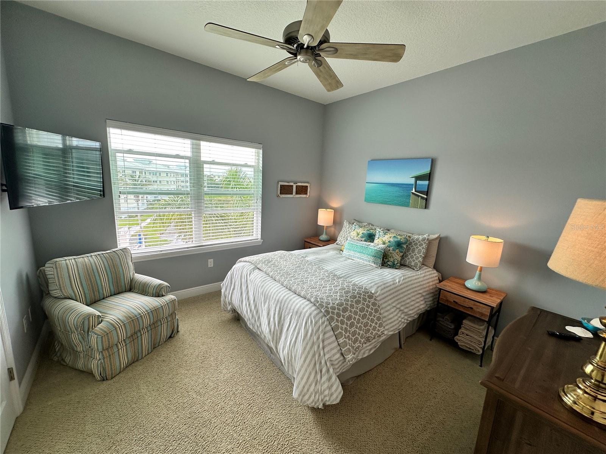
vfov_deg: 85.7
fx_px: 245
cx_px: 303
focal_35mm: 14
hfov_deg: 102.1
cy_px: 227
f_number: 2.2
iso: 50
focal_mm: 2.22
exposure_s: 1/120
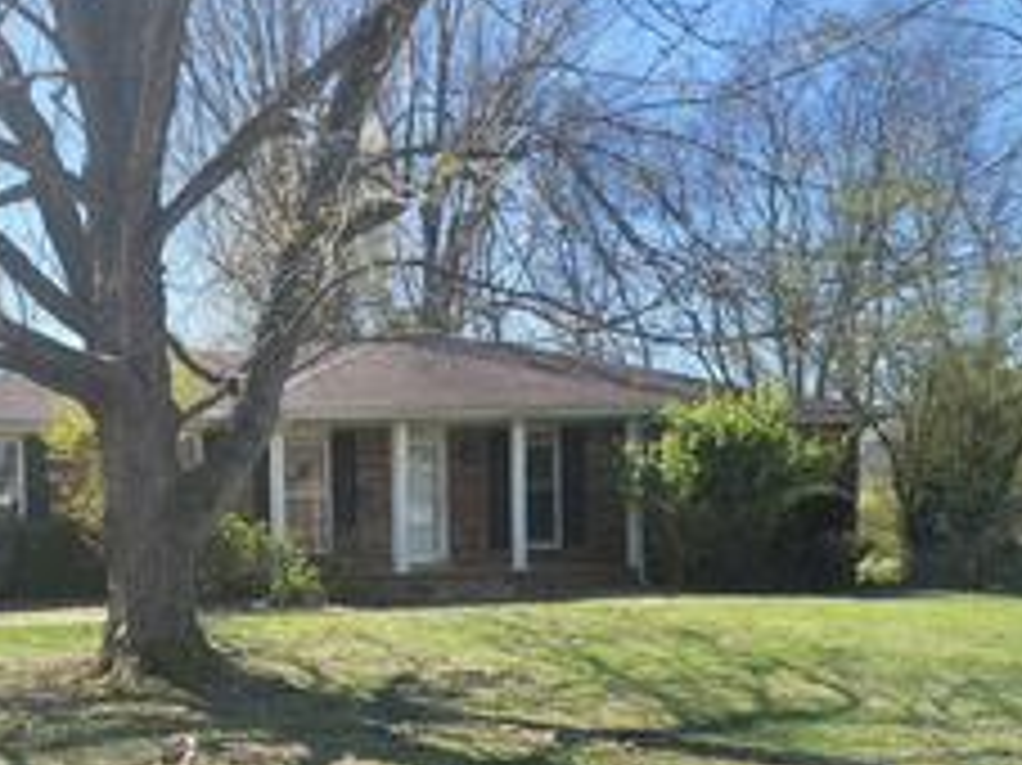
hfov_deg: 40.3
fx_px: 1298
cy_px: 540
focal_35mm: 44
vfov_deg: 32.4
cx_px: 140
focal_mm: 7
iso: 20
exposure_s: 1/516
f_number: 1.8
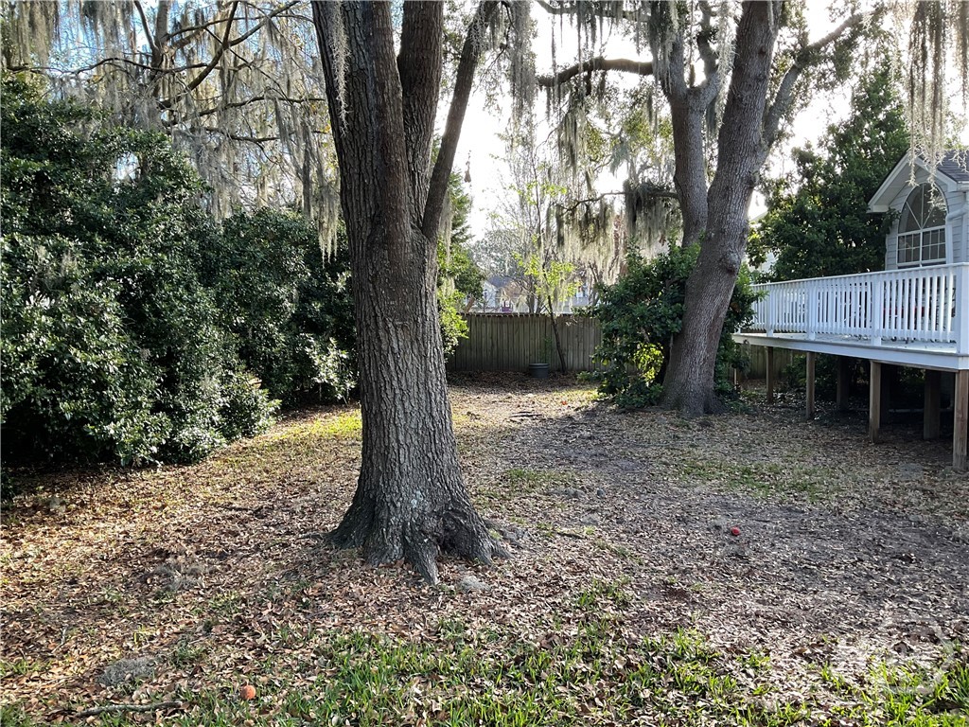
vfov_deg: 48.2
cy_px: 364
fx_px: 812
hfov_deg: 61.7
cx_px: 484
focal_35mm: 29
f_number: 1.8
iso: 25
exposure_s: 1/120
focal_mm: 3
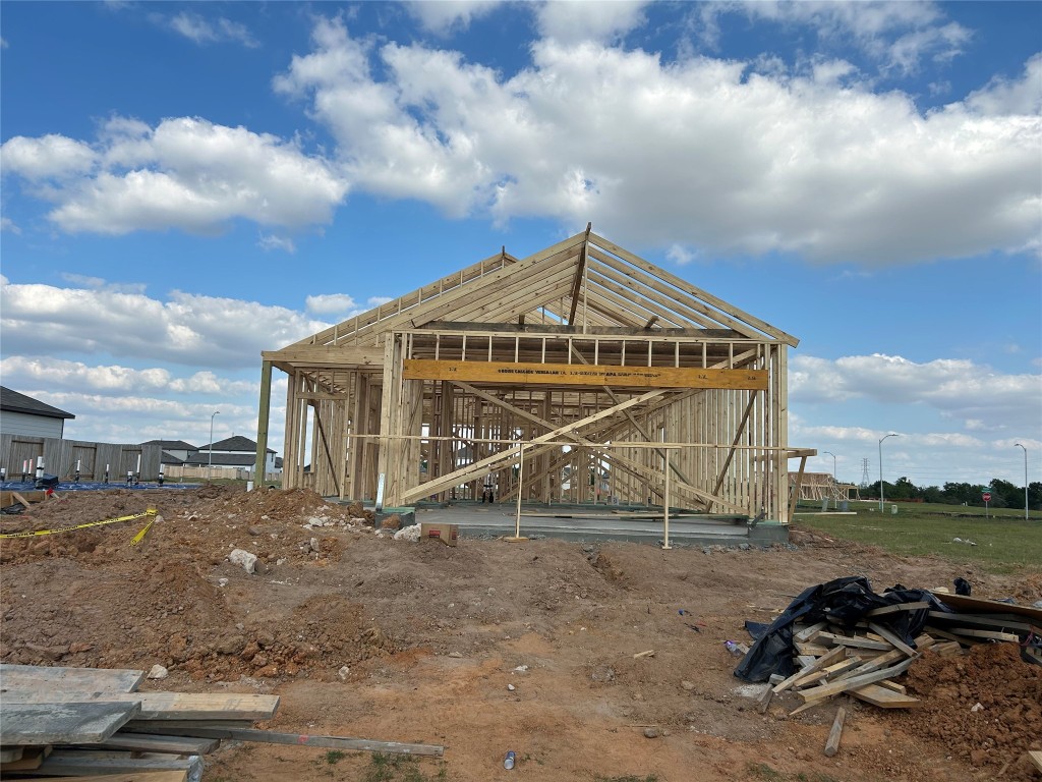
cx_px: 521
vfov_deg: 53.1
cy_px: 391
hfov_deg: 67.3
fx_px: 783
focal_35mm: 26
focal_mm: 5.7
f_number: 1.5
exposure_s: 1/4831
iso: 50
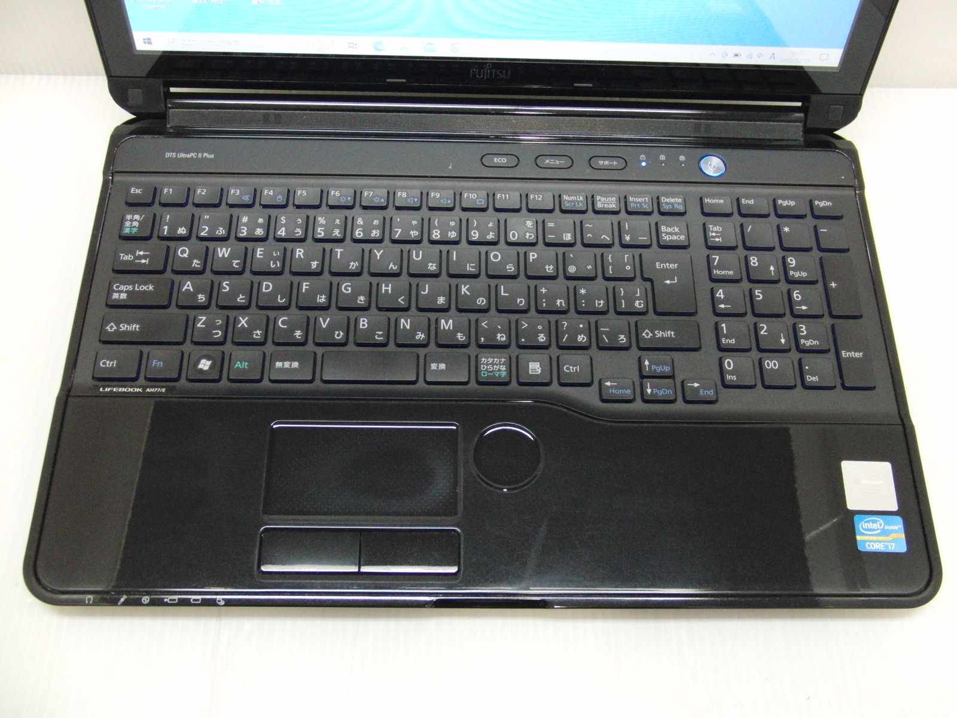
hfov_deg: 50.1
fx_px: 1023
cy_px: 359
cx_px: 478
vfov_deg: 38.7
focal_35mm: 37
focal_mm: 6.42
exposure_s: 1/40
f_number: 3.6
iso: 800
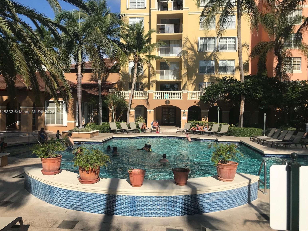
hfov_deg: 61.6
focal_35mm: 29
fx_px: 258
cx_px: 150
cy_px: 112
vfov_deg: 48.2
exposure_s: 1/3195
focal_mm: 3.99
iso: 20
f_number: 1.8
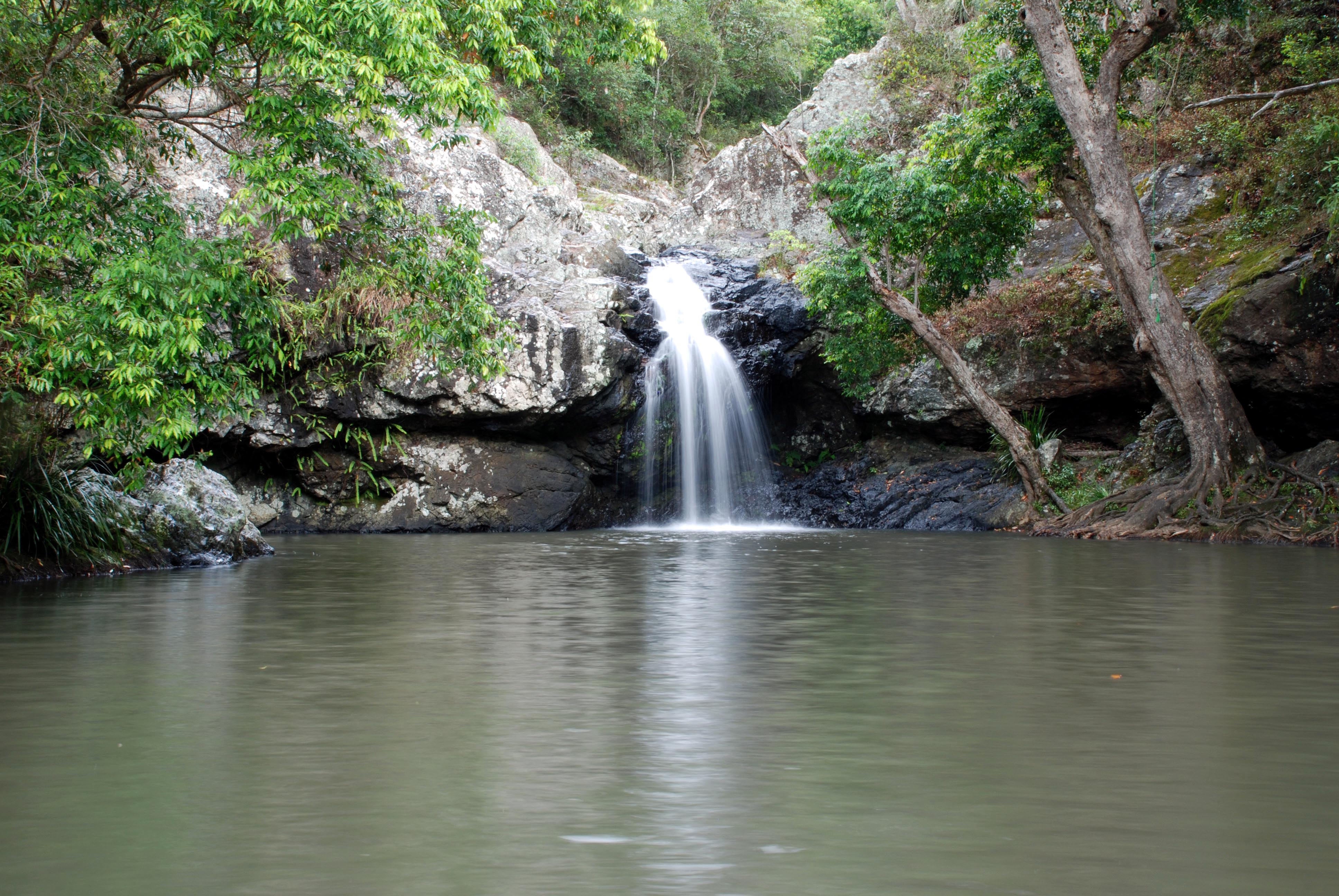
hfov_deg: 41.1
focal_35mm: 48
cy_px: 448
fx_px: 1787
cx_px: 670
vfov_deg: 28.2
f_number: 20
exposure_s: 1/1.6
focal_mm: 32
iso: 100
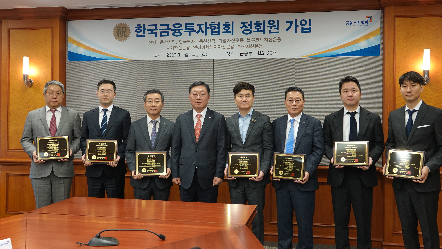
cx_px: 229
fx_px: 422
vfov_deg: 32.8
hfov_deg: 55.3
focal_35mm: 36
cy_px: 112
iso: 320
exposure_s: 1/40
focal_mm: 11.77
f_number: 2.8
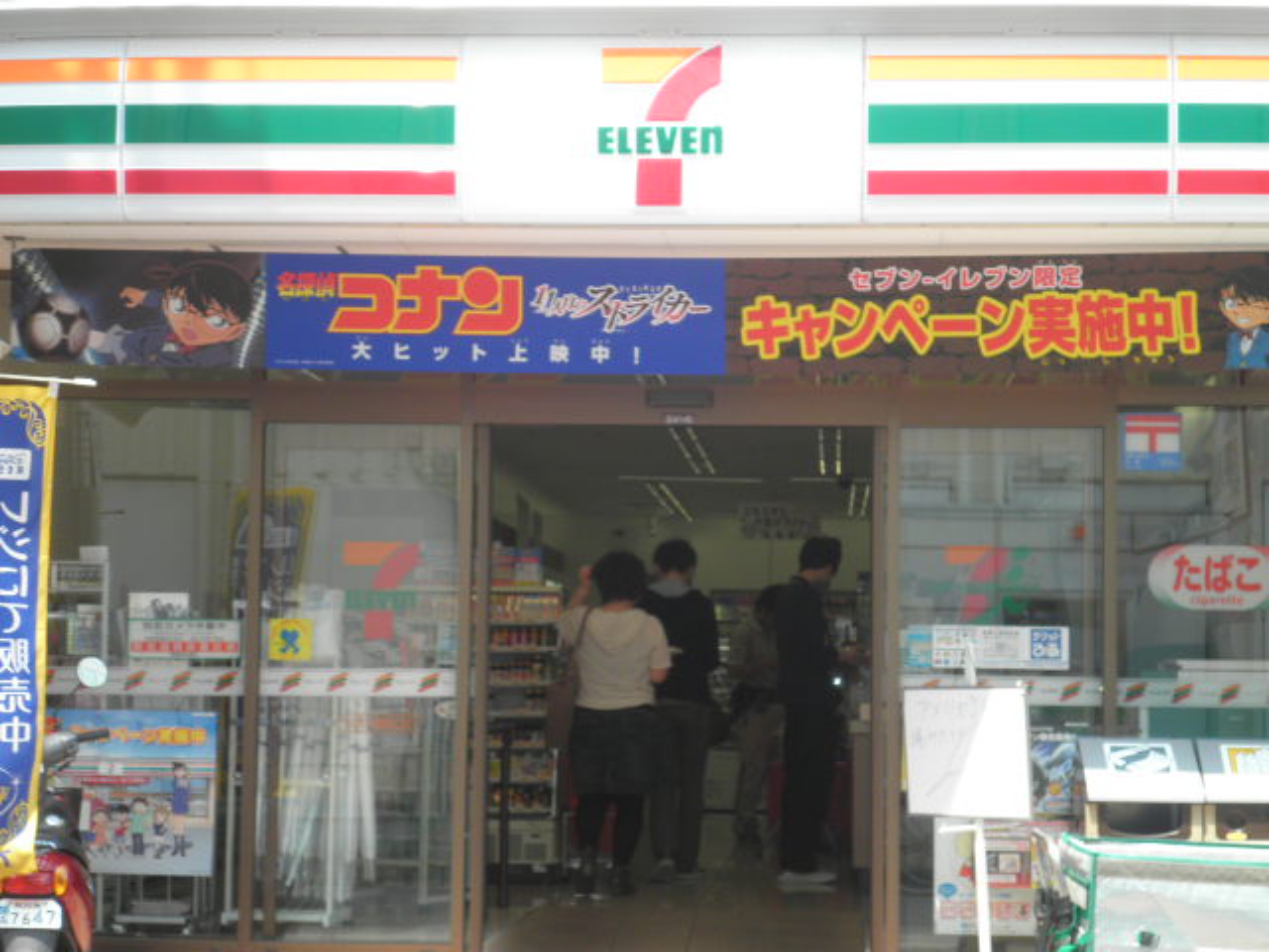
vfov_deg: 20.2
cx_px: 634
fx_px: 2676
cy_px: 476
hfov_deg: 26.7
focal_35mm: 73
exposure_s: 1/80
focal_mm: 13
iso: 64
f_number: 4.4
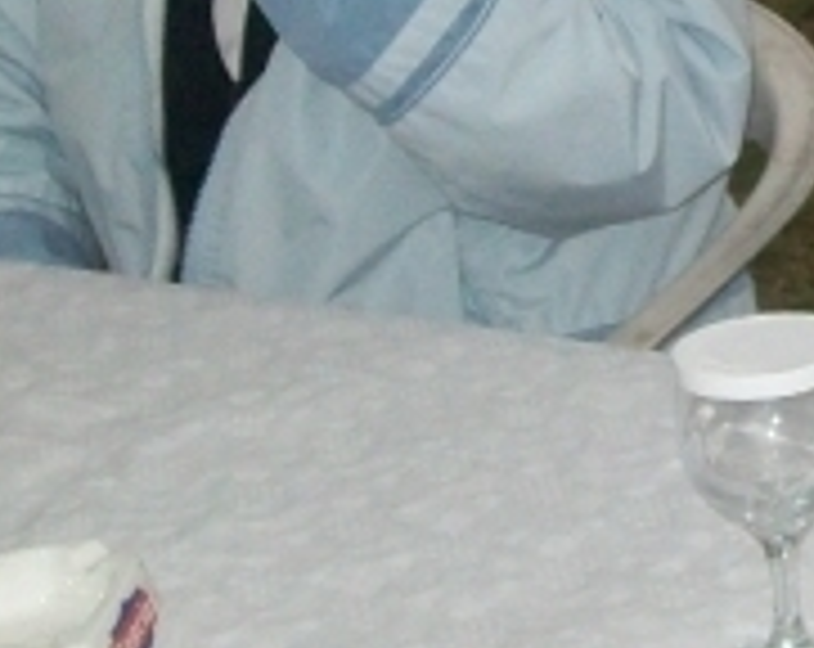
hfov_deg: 13.1
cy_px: 90
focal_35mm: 146
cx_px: 787
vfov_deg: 10.5
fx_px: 3510
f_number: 3
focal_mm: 7.6
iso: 200
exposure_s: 1/160
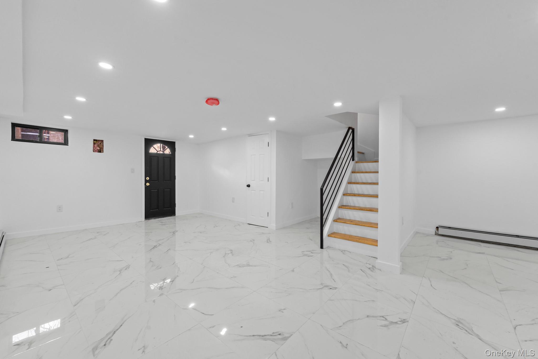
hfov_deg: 104.3
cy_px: 180
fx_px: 209
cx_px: 269
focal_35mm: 14
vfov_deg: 81.2
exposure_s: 1/8
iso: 500
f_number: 9
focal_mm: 14
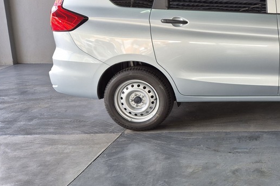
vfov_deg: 28.4
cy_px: 59
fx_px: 365
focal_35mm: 47
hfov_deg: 38.1
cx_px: 268
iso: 64
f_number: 1.8
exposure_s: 1/100
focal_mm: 5.4
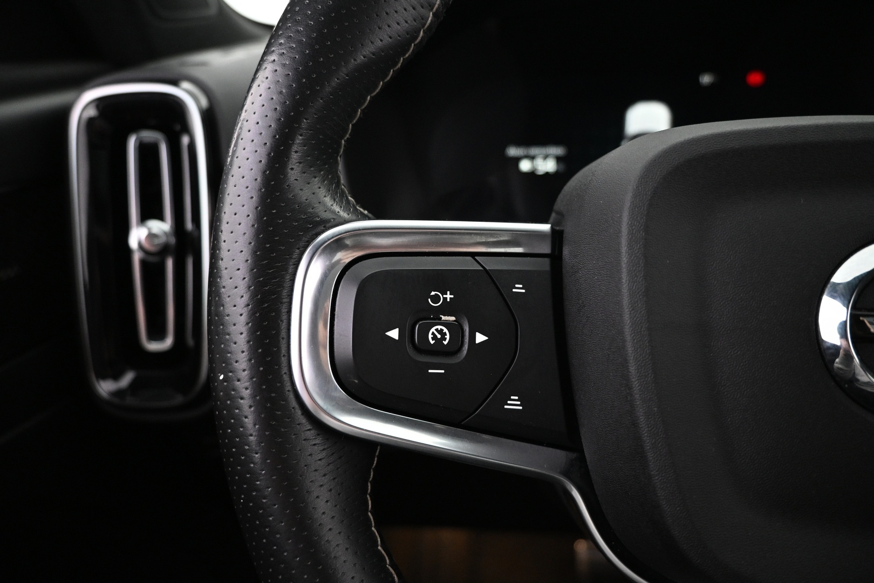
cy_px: 292
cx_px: 437
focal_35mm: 24
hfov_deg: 73.7
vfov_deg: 53.1
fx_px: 583
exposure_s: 1/25
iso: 1600
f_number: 3.5
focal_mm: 16
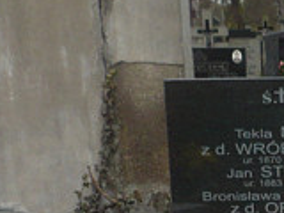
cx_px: 462
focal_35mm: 140
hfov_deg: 13.1
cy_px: 373
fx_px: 1149
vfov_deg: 10.1
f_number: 2.8
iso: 100
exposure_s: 1/60
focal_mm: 5.8
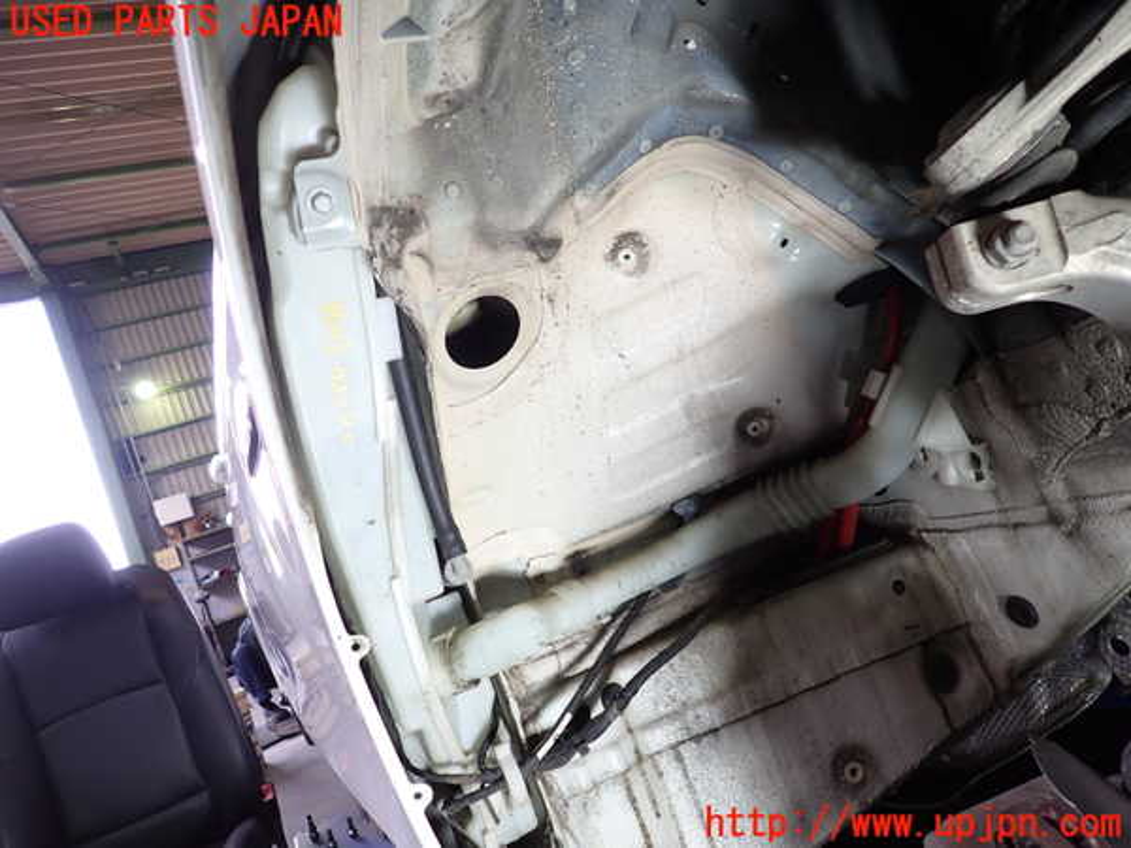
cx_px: 566
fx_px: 817
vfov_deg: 54.9
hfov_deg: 69.4
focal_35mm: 25
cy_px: 424
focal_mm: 4.5
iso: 125
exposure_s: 1/60
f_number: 2
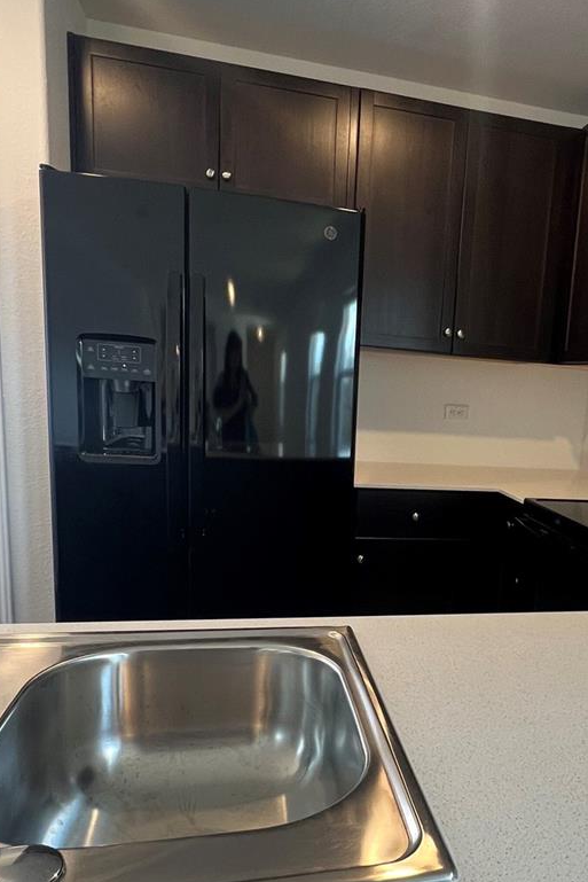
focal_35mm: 27
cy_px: 526
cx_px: 442
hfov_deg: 46.2
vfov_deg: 66.8
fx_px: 661
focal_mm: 1.57
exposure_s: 1/60
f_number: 1.8
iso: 160
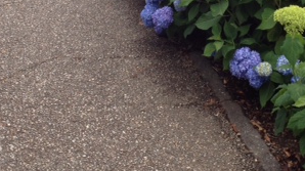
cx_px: 155
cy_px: -56
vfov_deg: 14.1
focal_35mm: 82
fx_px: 663
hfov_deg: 25.9
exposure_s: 1/657
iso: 64
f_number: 2.4
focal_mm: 4.28
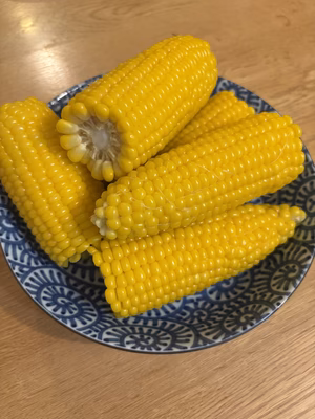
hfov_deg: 53.1
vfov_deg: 67.3
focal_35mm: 26
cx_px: 158
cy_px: 210
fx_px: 315
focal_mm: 5.96
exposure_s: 1/60
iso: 320
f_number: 1.6
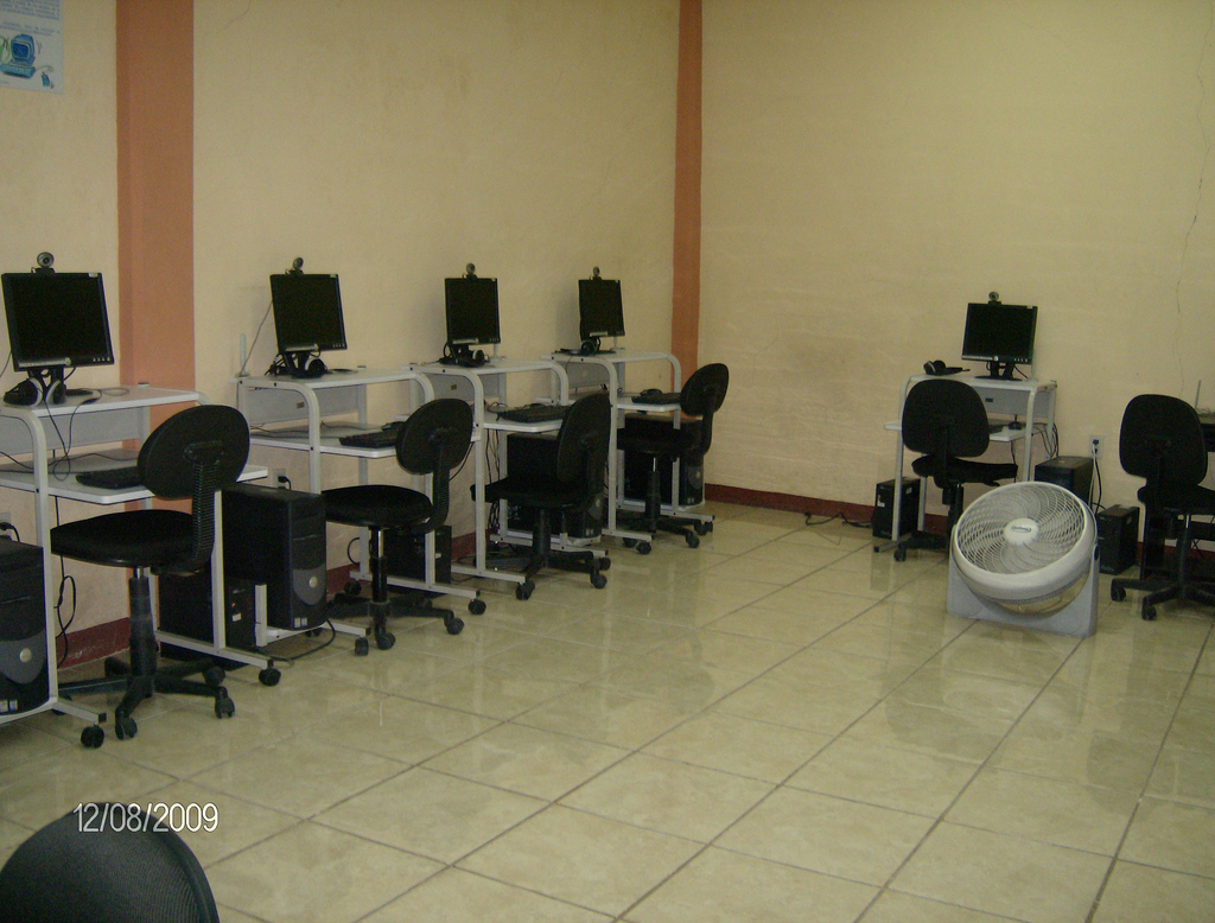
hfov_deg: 51.1
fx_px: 1270
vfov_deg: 40.0
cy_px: 462
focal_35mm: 36
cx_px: 608
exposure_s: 1/60
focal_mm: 6
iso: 200
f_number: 2.8
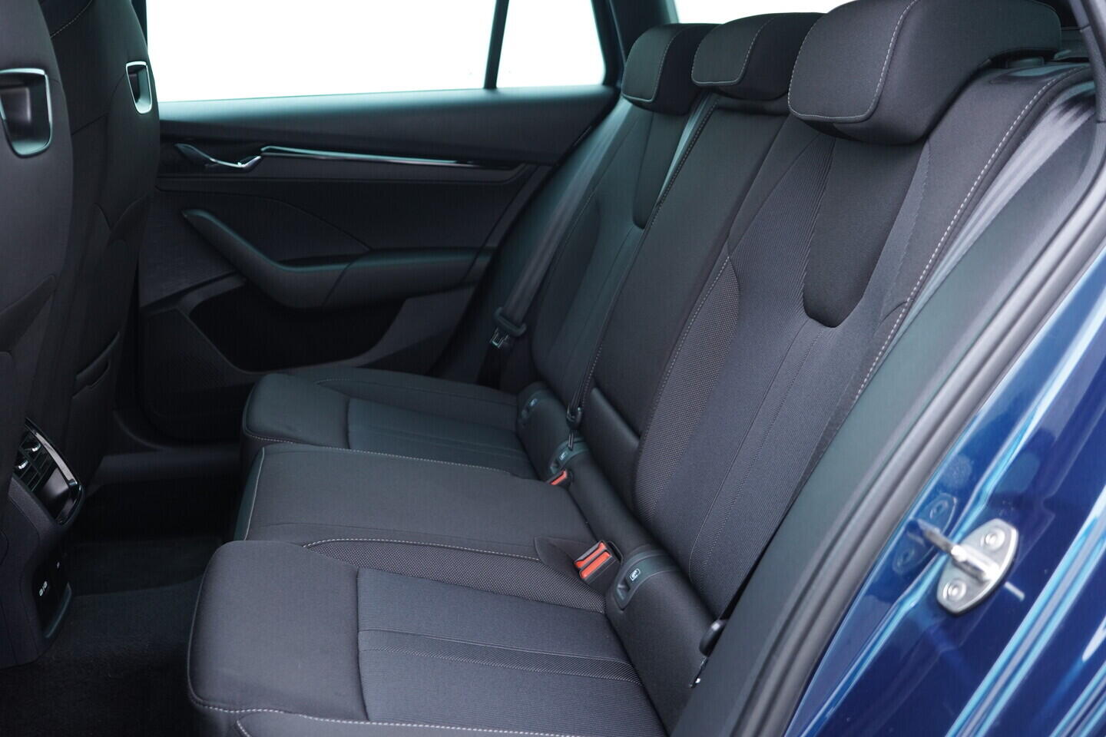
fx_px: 1106
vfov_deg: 36.9
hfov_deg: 53.1
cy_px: 368
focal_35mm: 36
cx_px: 553
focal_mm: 24
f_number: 2.8
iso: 400
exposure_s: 1/40
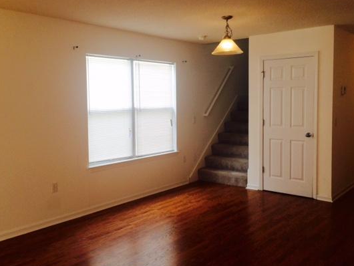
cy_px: 123
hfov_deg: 52.6
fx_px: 358
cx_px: 176
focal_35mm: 35
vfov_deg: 40.7
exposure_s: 1/60
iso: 40
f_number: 2.2
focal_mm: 4.15
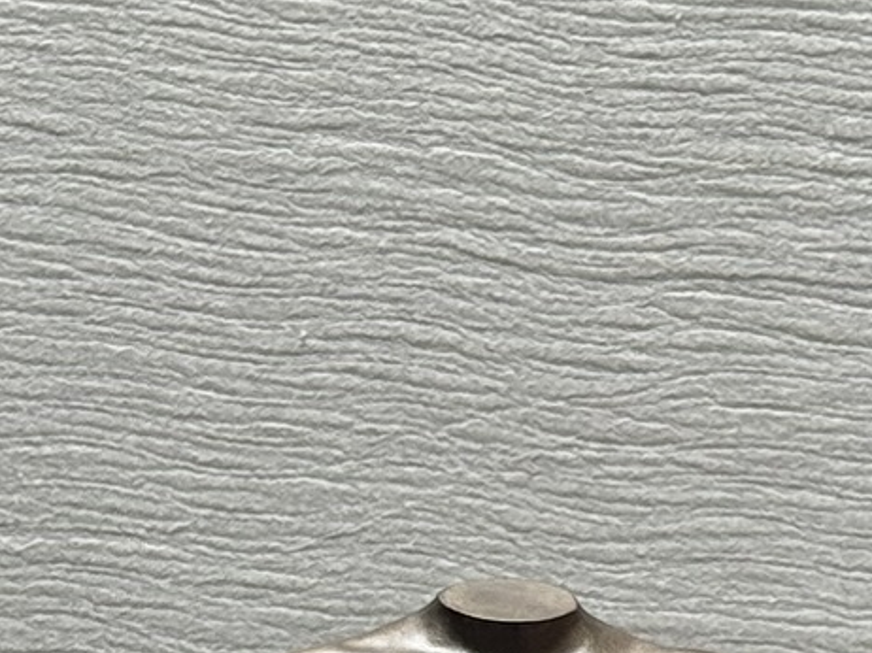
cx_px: 147
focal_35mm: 213
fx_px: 5363
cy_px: 829
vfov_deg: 6.9
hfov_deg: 9.3
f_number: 1.78
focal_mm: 6.76
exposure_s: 1/100
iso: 80
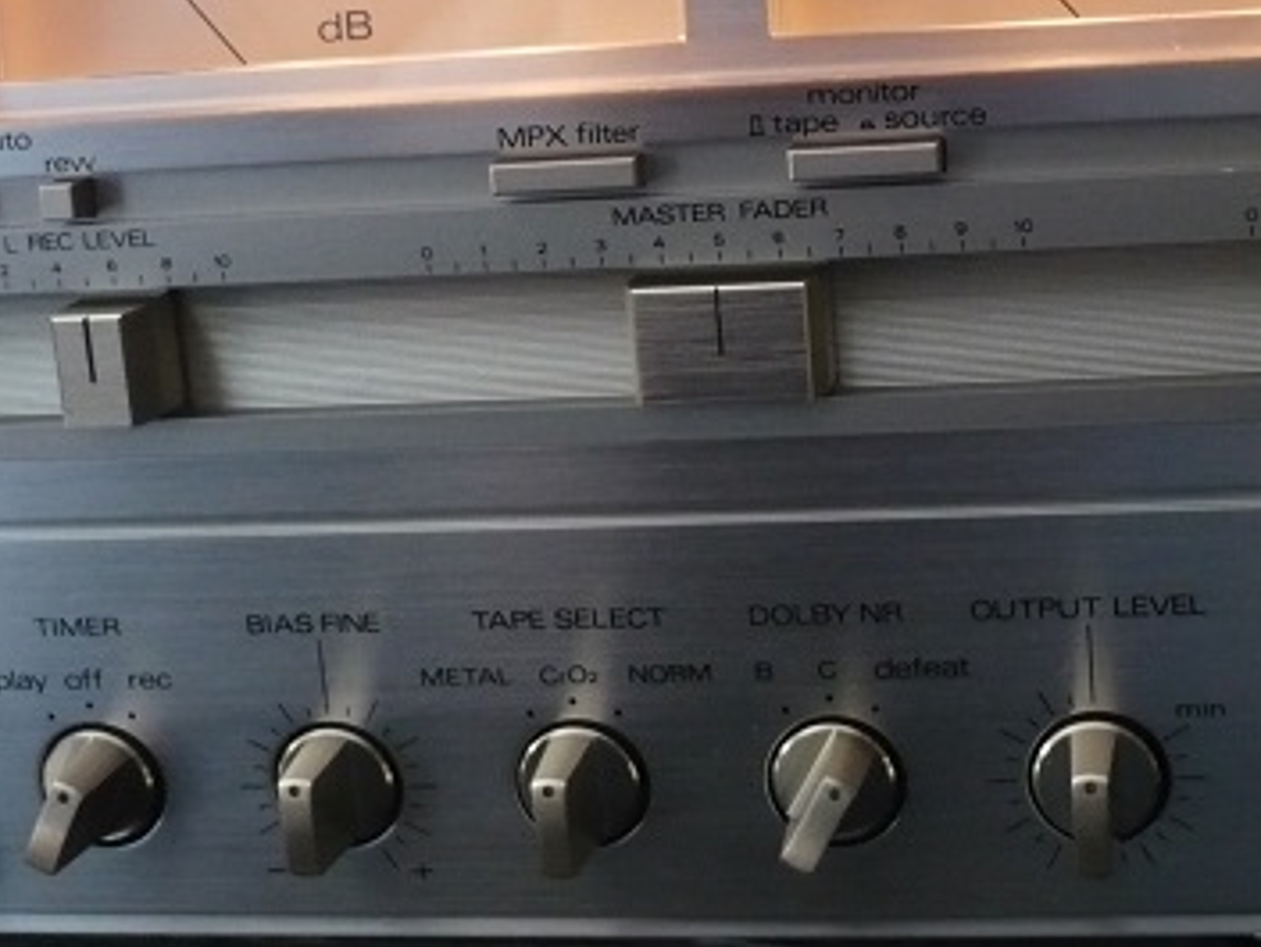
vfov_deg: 23.7
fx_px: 2223
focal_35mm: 61
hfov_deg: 31.4
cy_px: 184
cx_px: 845
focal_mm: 5.8
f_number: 2.8
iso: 400
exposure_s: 1/25
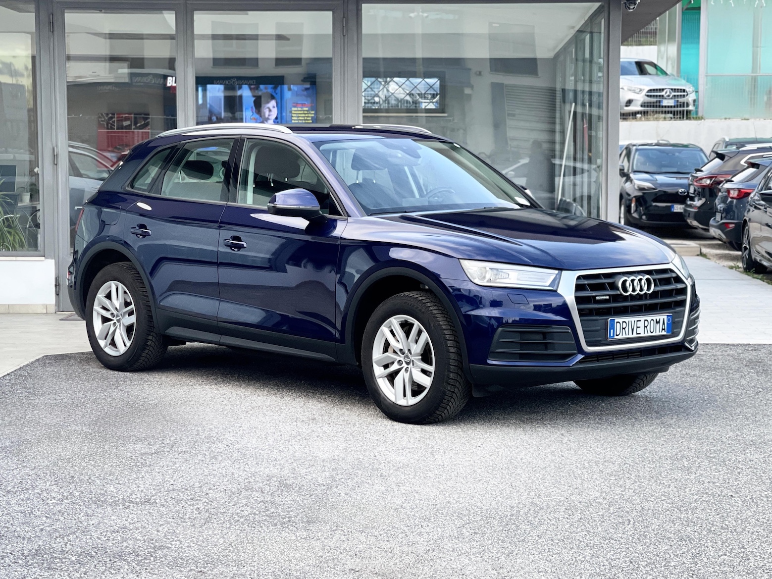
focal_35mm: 64
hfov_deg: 30.3
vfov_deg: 22.9
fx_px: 1427
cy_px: 290
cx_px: 386
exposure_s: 1/121
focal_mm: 7.5
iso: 100
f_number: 2.2
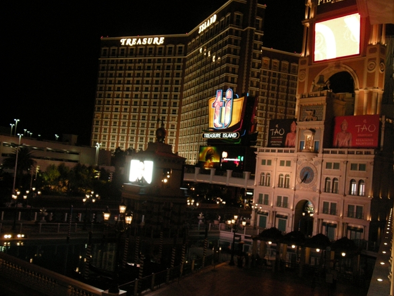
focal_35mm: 38
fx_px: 433
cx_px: 198
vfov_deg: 37.7
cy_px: 149
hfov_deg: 49.0
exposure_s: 1/60
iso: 548
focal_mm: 7.9
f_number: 2.8
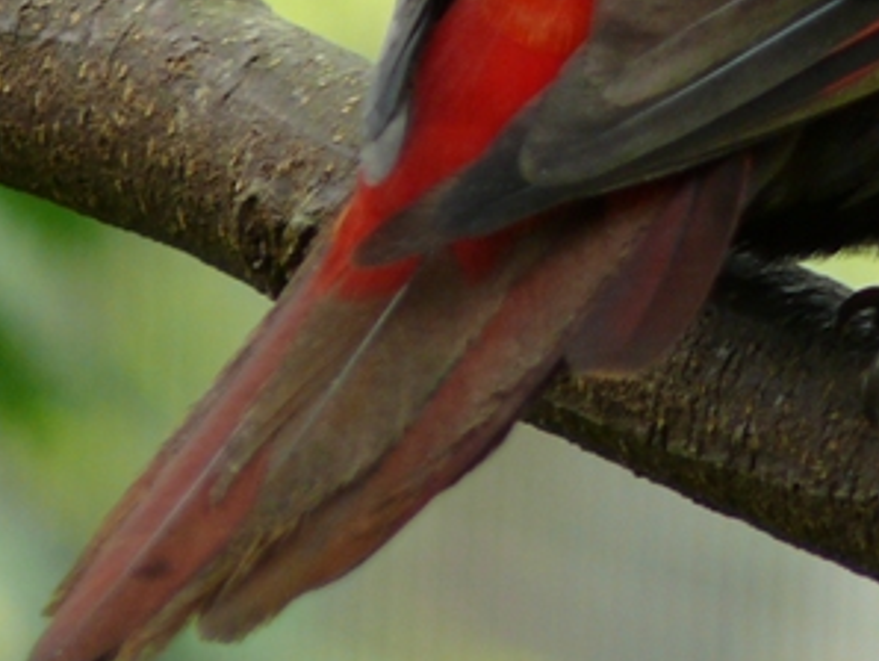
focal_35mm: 1126
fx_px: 28615
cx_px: 976
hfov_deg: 1.8
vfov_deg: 1.3
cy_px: -171
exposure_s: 1/160
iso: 100
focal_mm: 88.8
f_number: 3.7
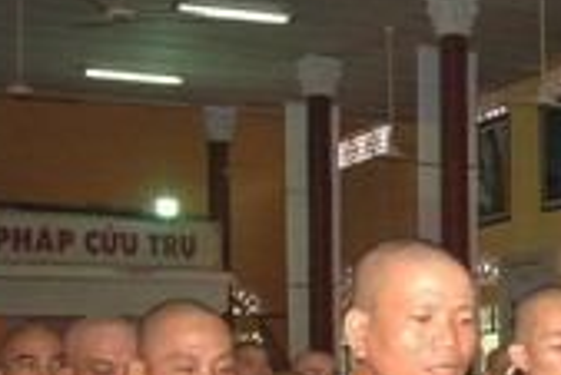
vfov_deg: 13.3
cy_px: 335
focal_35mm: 102
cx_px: 963
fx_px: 1591
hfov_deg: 17.0
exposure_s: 1/60
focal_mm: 18
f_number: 5.6
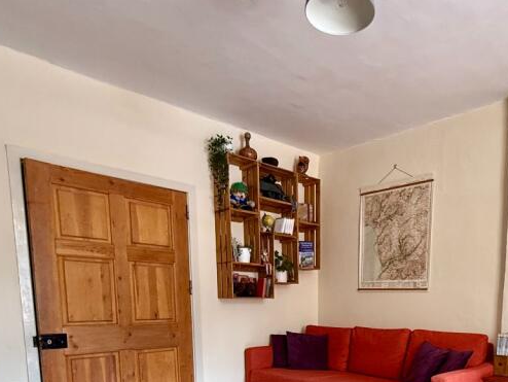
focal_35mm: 29
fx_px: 426
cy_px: 360
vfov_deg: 43.1
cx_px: 349
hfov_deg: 59.8
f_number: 2.2
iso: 250
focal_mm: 2.22
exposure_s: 1/50
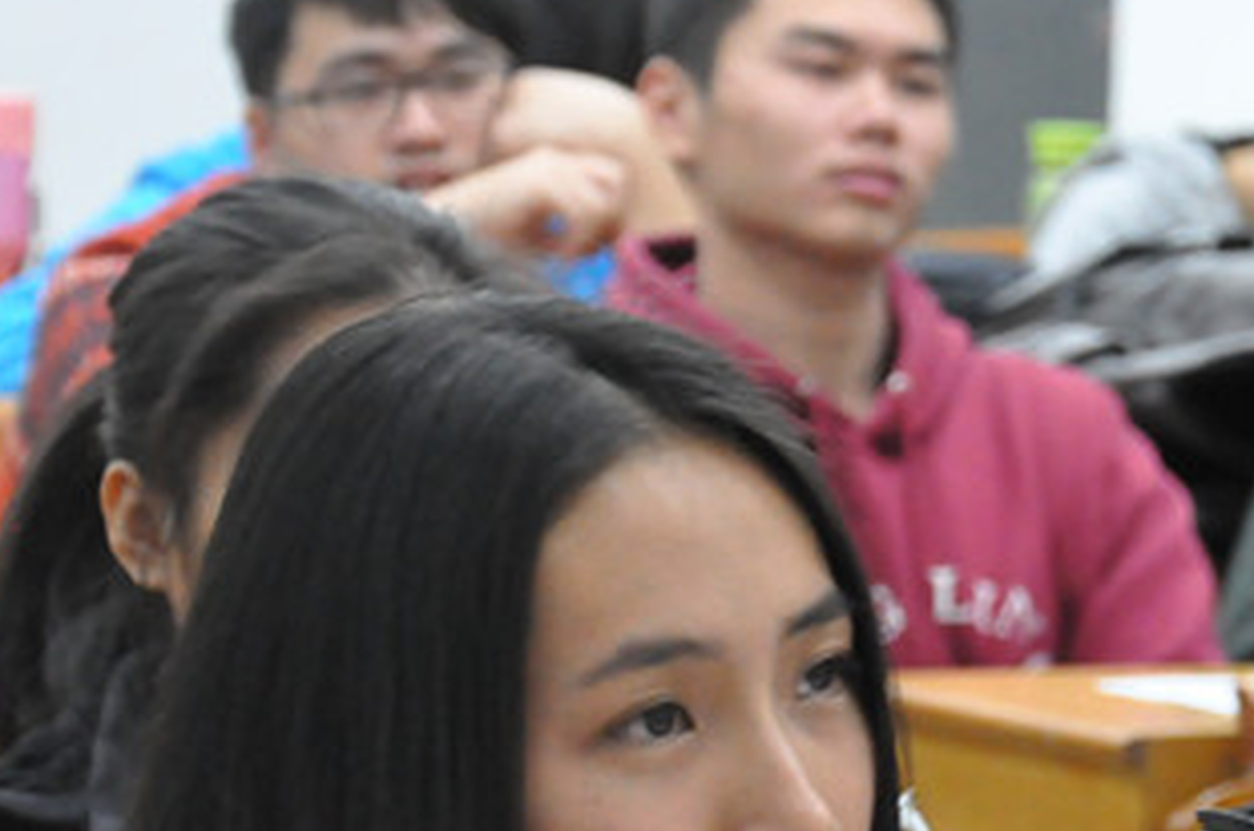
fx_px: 10880
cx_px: 1056
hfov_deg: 6.6
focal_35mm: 313
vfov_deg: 4.4
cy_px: 603
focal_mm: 80
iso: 3200
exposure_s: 1/50
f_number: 5.3
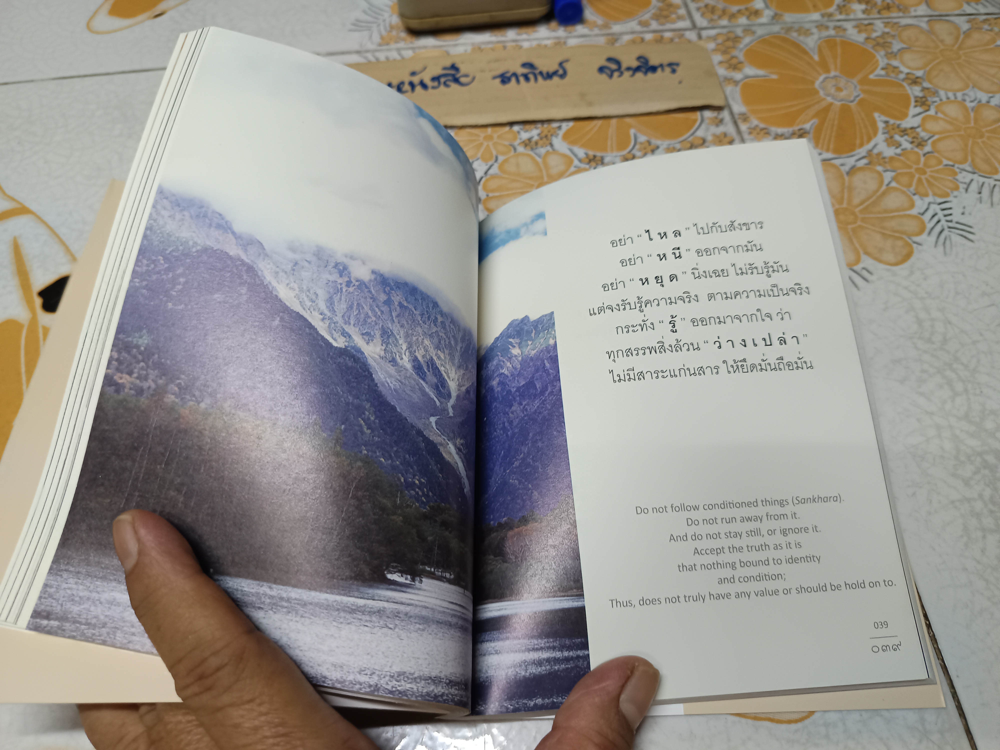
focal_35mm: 24
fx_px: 693
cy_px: 375
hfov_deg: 71.6
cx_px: 500
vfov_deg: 56.8
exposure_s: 1/33.3
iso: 848
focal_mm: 5.31
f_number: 1.7
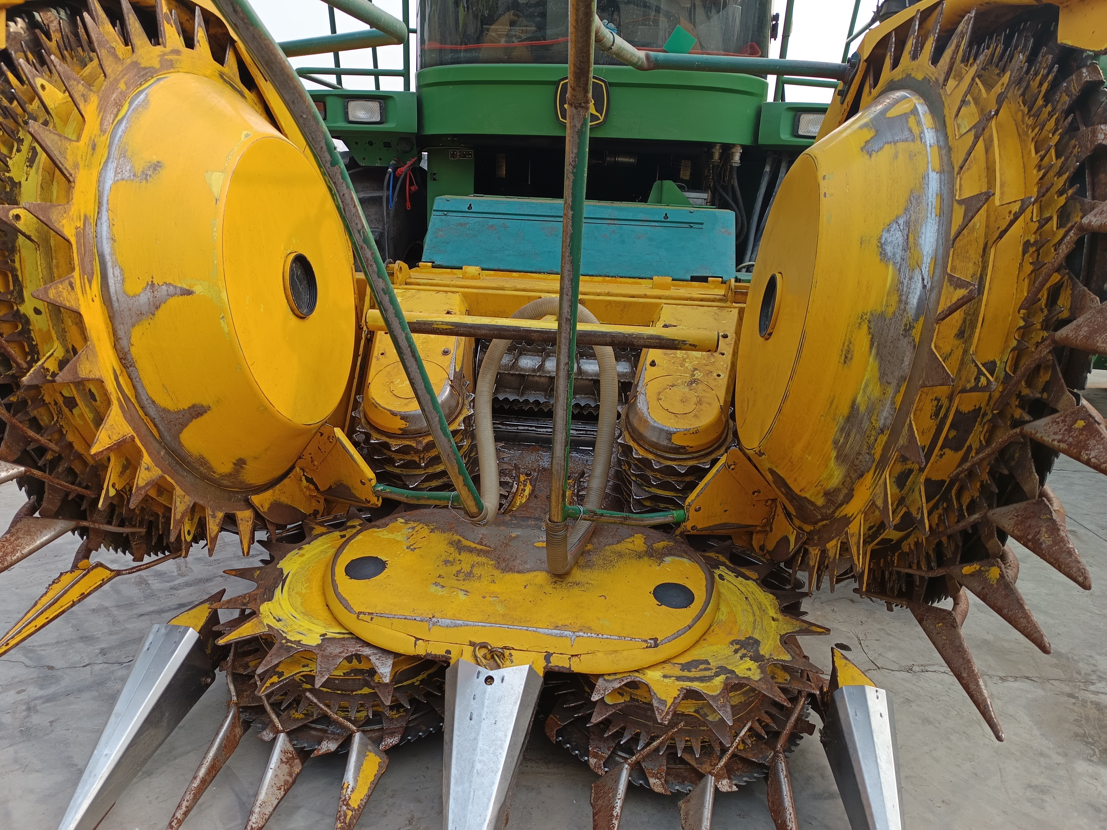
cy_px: 415
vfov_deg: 56.8
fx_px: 768
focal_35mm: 24
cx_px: 554
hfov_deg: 71.6
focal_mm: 5.31
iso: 50
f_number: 1.7
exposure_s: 1/135
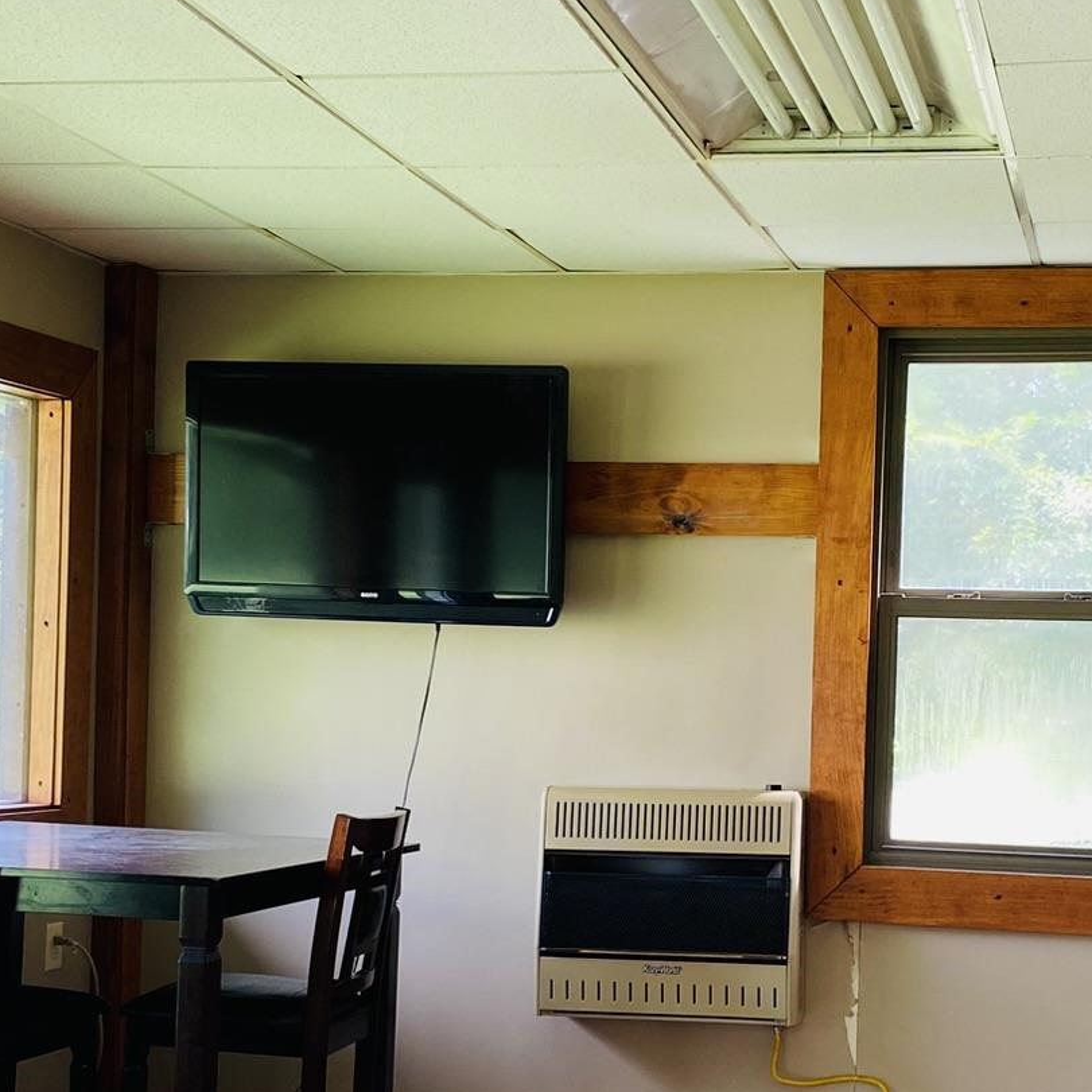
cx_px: 684
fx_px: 2070
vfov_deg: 29.2
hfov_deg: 29.4
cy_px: 785
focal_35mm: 58
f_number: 1.8
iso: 100
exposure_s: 1/122
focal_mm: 4.25
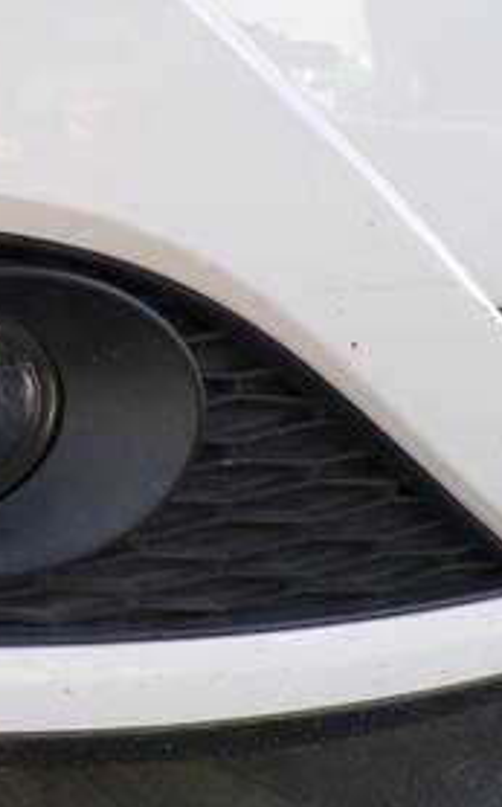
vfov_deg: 45.2
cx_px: 0
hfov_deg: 27.5
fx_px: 966
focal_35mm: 44
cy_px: 470
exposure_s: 1/100
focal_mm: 4.3
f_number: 4.4
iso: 100
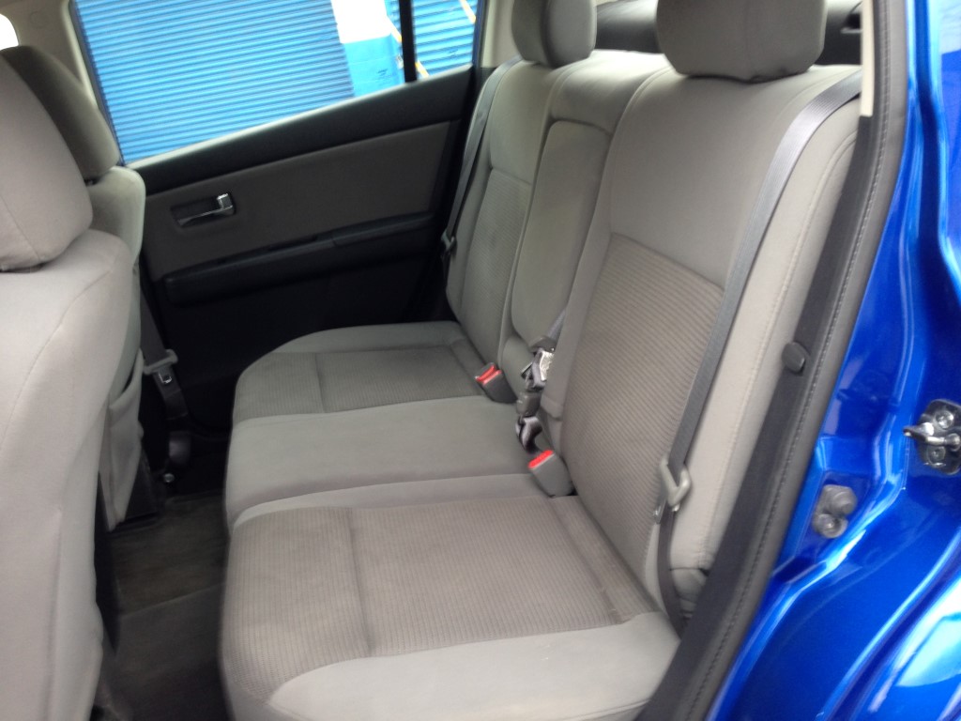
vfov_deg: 42.9
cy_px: 360
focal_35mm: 33
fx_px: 916
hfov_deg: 55.4
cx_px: 480
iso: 64
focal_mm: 4.12
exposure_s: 1/20
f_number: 2.4
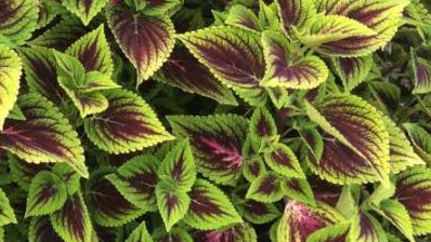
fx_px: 697
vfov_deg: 18.8
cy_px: -39
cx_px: 22
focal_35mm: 61
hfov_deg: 32.2
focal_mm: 4.15
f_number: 2.2
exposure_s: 1/120
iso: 25
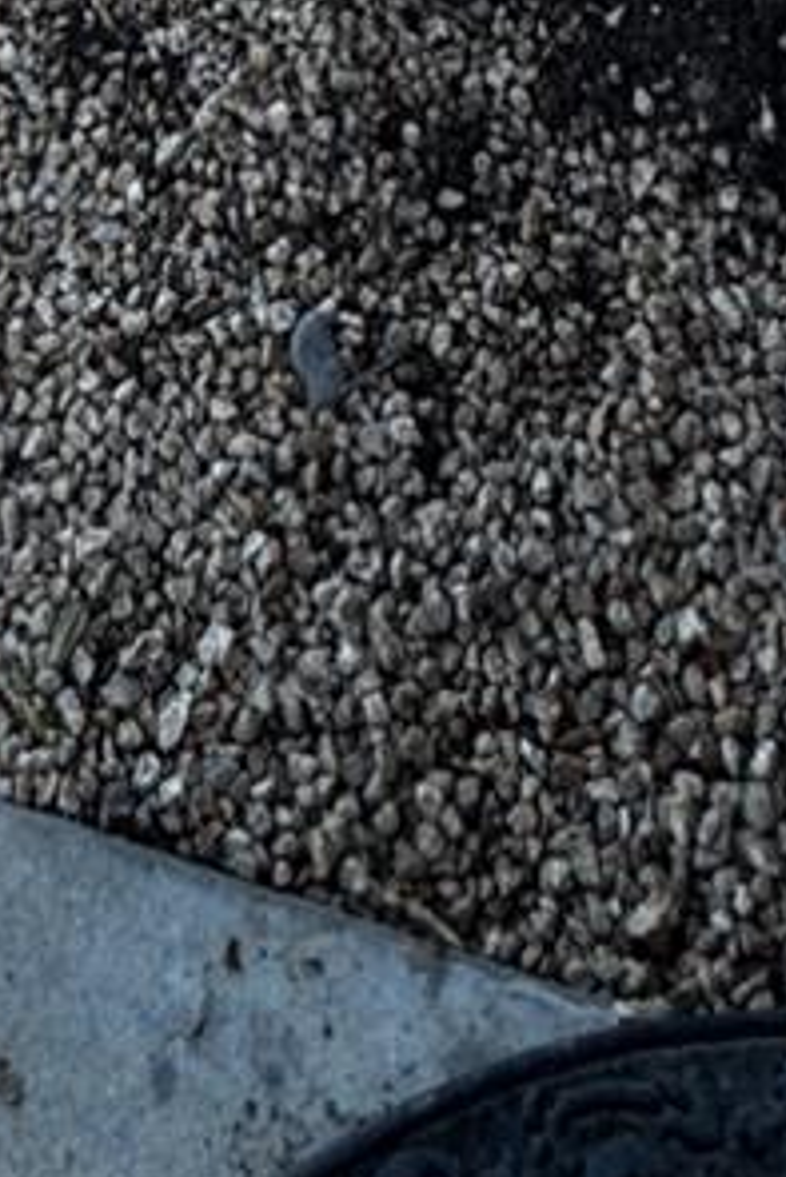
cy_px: -1552
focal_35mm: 74
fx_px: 2420
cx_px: 150
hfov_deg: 18.3
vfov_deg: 15.8
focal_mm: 2.22
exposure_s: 1/192
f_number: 2.2
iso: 40
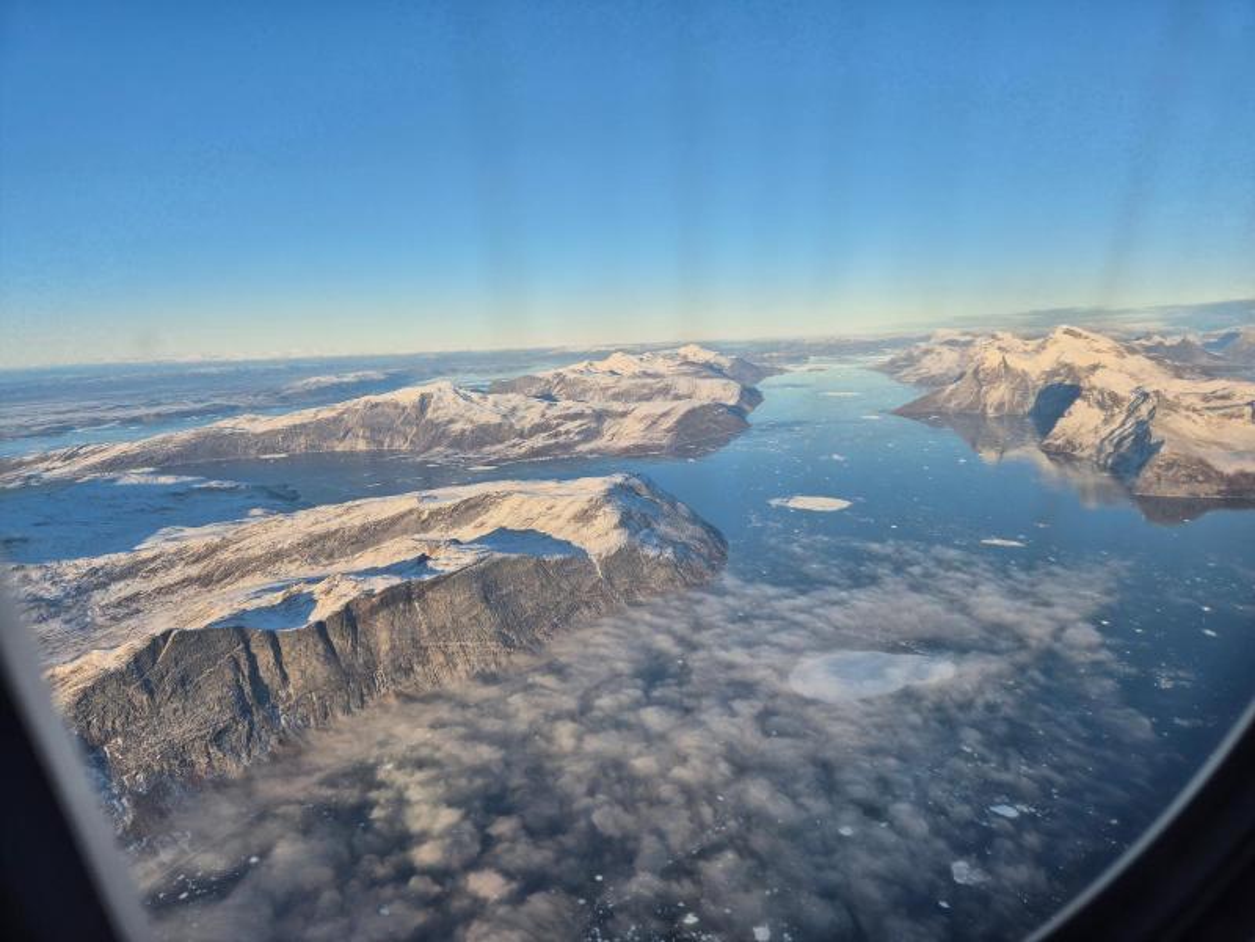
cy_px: 471
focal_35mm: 23
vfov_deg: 58.9
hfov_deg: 73.9
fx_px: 834
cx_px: 628
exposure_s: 1/1208
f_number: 1.8
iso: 25
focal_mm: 5.4
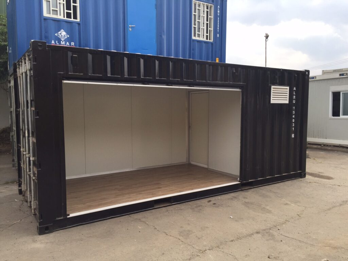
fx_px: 292
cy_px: 130
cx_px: 174
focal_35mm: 29
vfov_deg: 48.2
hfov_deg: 61.7
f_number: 2.2
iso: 32
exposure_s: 1/648
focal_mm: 4.15
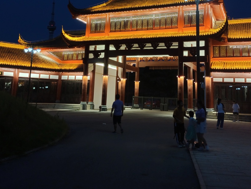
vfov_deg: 36.8
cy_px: 46
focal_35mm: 38
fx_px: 276
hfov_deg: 49.0
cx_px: 122
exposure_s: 1/25
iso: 1502
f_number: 1.79
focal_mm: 4.71
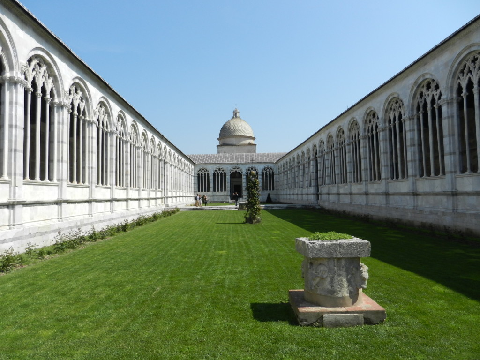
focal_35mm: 25
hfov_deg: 69.4
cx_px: 240
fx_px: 347
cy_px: 180
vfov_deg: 54.9
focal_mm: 4.5
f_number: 3.5
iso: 160
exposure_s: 1/1600
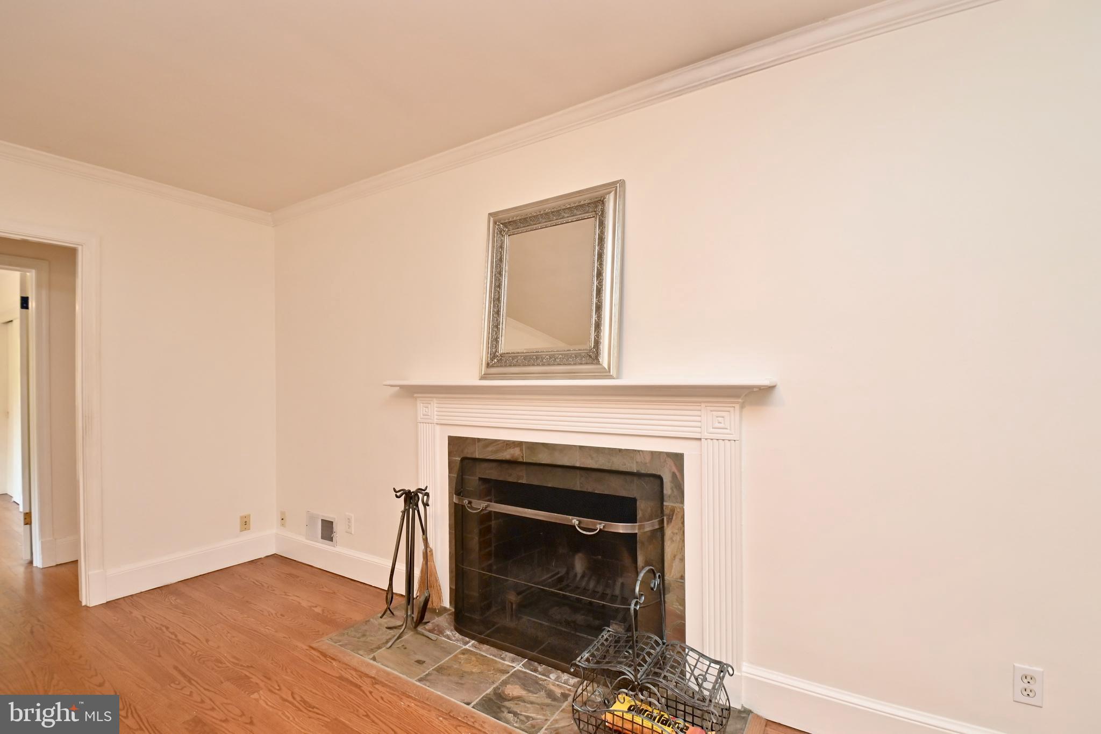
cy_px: 367
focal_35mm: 15
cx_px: 550
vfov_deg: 77.3
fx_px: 459
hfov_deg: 100.4
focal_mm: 10
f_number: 7.1
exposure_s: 1/10
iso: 200
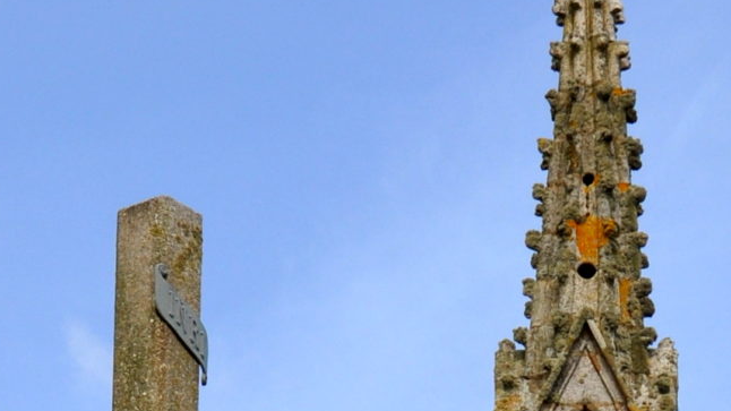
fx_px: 4341
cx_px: 644
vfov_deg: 5.2
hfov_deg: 9.6
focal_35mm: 224
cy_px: 1053
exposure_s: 1/400
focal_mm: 36
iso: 200
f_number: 10
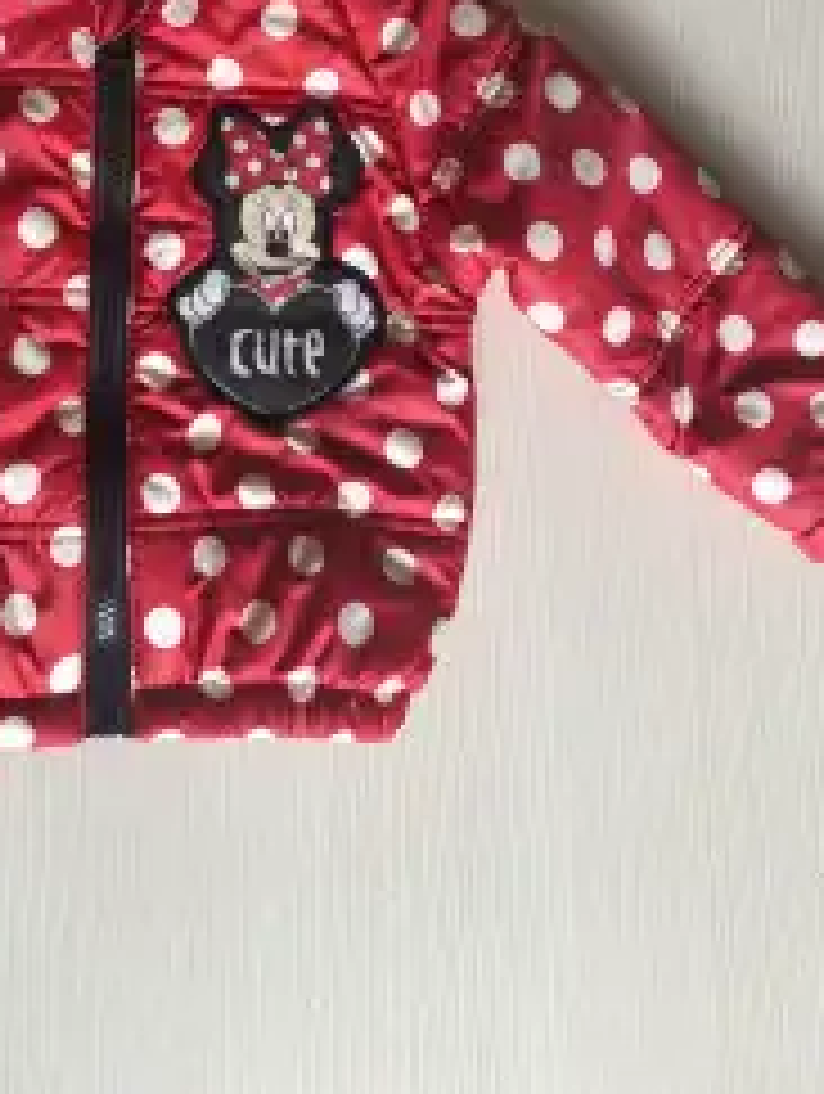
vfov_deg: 37.0
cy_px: 243
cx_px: 257
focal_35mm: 50
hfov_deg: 28.9
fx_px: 1583
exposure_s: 1/33.3
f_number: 2
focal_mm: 6.98
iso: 320
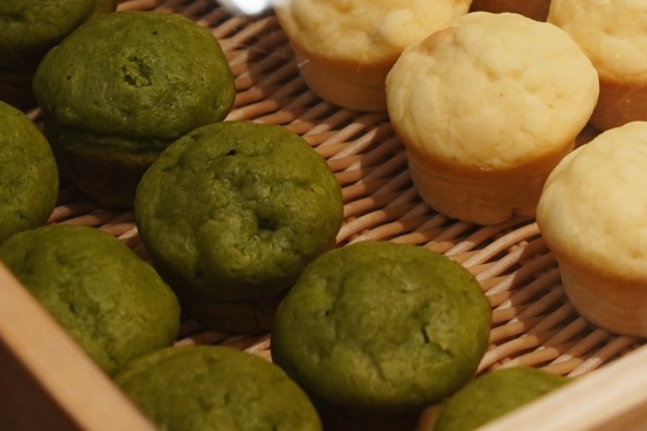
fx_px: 3324
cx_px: 681
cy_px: -122
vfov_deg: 7.3
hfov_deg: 11.0
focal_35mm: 185
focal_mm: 70
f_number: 5
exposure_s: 1/125
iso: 2000
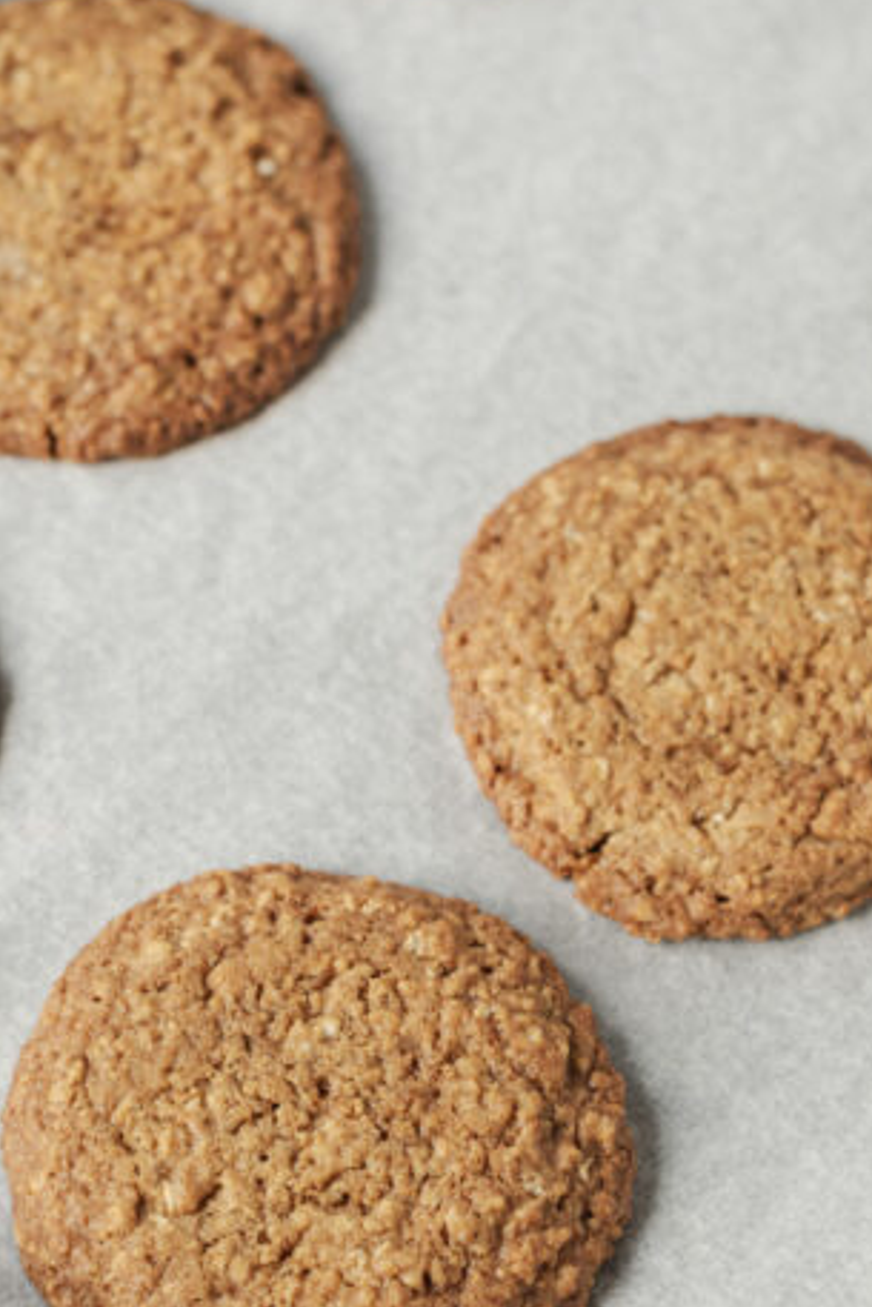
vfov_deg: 24.6
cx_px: 324
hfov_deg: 16.6
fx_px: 2977
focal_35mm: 82
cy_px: 872
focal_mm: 50
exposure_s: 1/20
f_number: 4.5
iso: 125
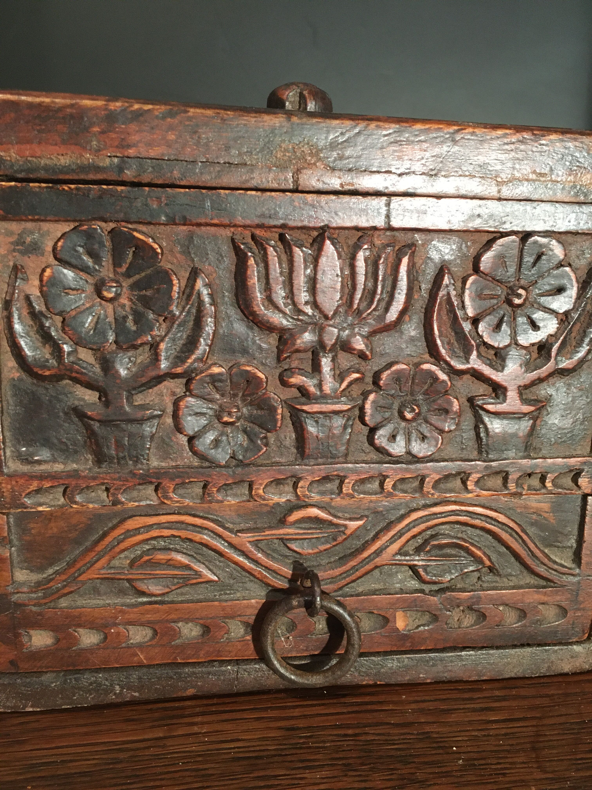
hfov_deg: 48.2
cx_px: 296
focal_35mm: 29
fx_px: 661
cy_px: 395
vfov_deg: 61.7
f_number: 2.2
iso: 200
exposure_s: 1/17
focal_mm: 4.15
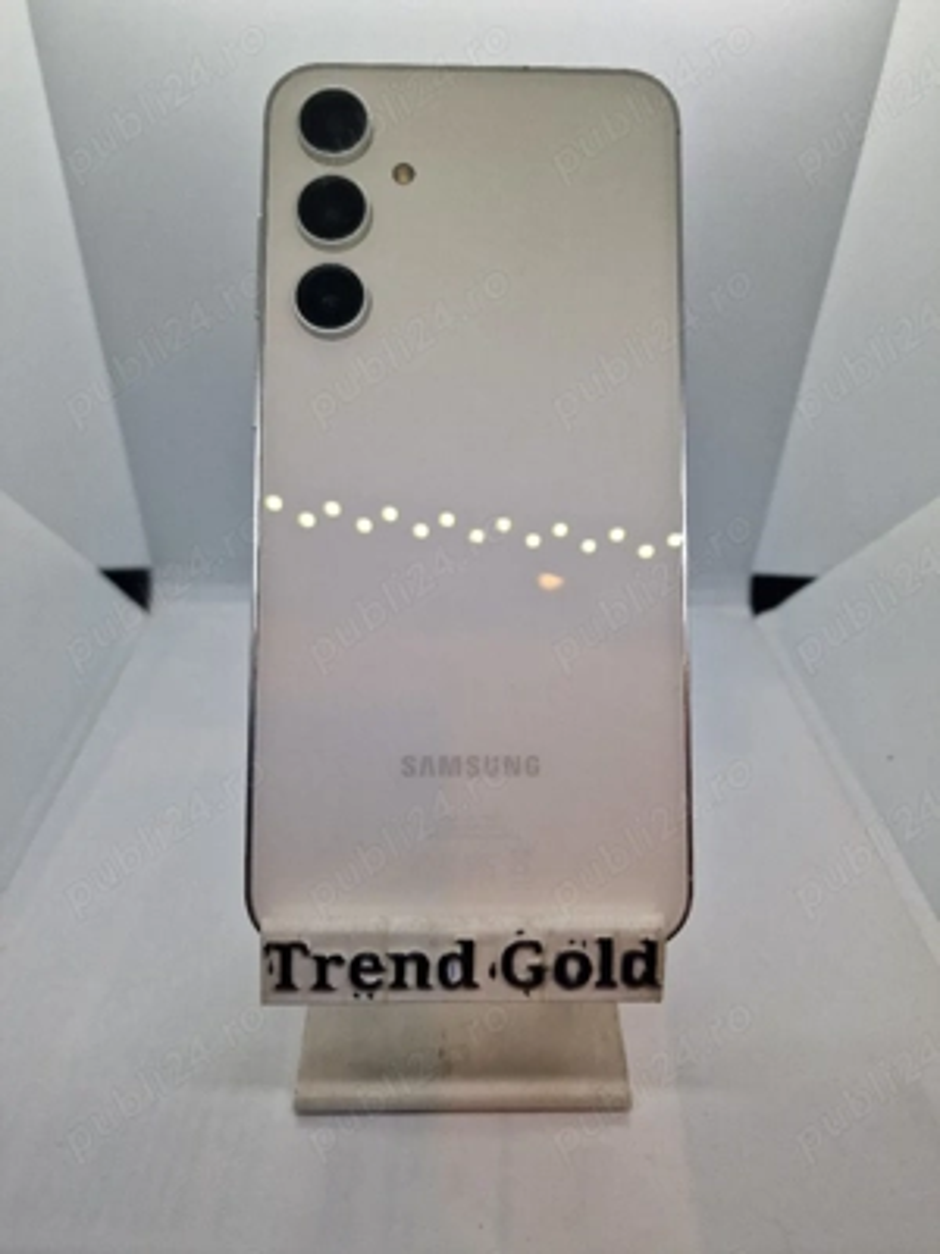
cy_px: 627
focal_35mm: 23
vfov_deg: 73.9
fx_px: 833
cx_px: 470
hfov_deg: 58.9
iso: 50
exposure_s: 1/182
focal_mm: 6.4
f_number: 1.8
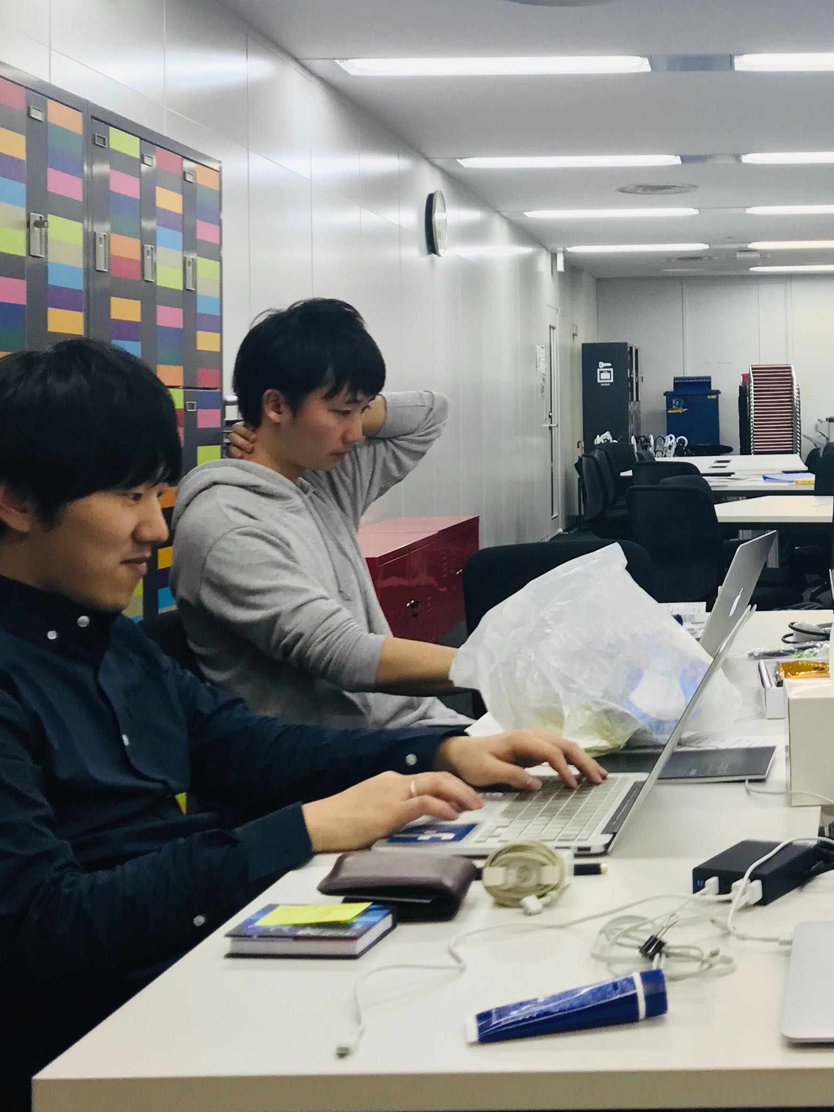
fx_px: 1735
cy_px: 325
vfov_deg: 35.0
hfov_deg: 25.9
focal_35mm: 54
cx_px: 797
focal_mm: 3.99
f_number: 1.8
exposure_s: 1/50
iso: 25
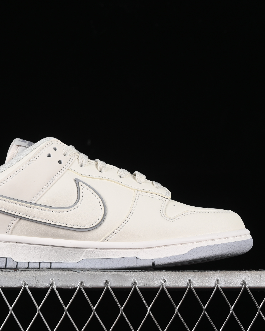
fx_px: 1039
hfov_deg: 14.5
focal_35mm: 106
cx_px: 74
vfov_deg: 18.1
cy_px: 166
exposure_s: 1/80
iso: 160
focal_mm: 50
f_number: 8
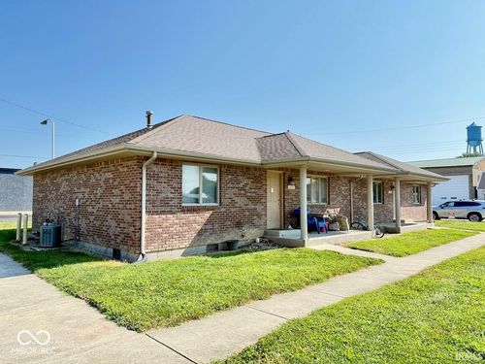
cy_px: 182
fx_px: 336
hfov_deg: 71.6
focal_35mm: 24
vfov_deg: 56.8
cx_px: 242
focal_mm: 6.76
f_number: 1.78
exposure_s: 1/1493
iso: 100
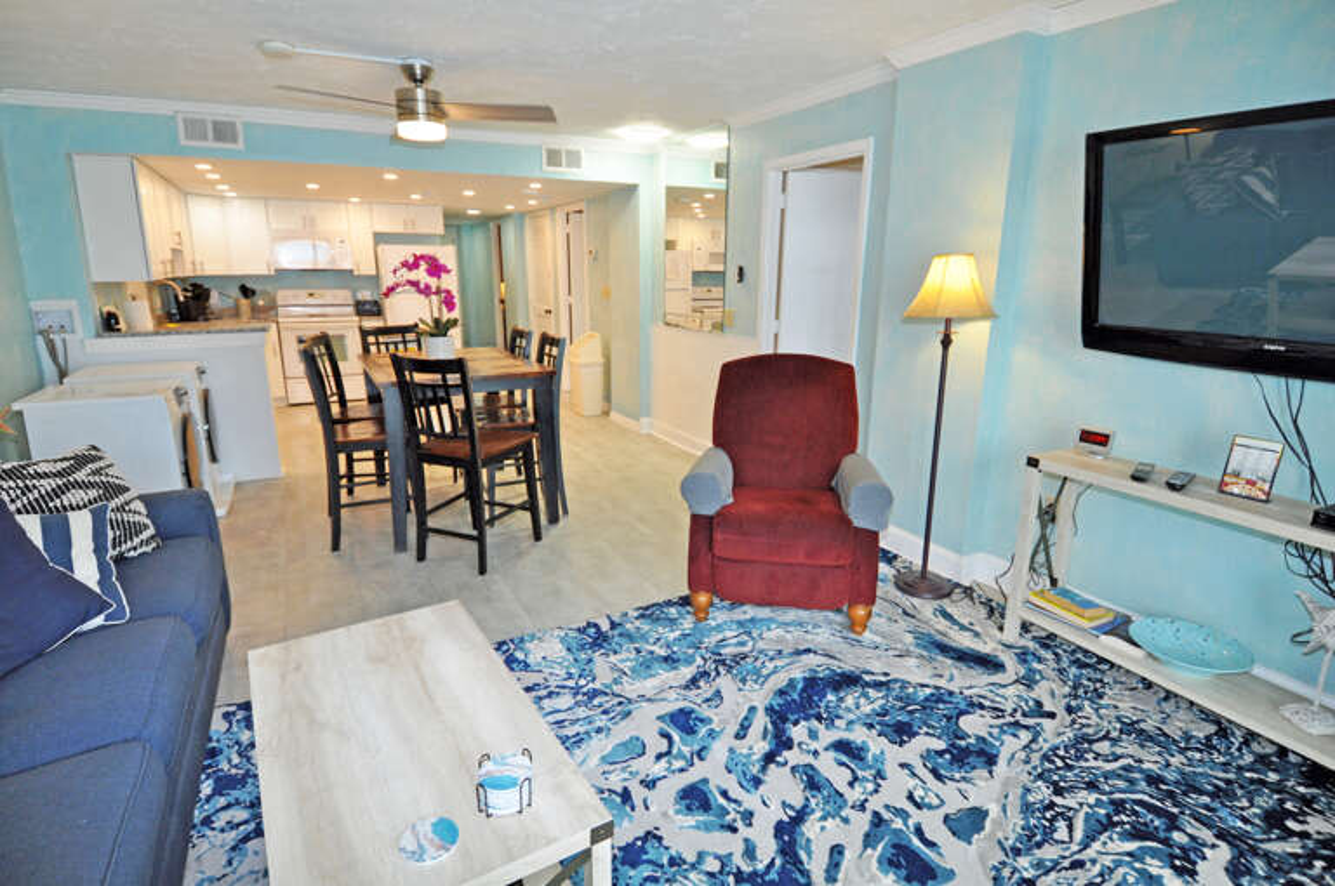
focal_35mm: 18
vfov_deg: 67.2
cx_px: 668
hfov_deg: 90.1
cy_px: 443
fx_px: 667
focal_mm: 12
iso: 400
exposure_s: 1/80
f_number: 4.5
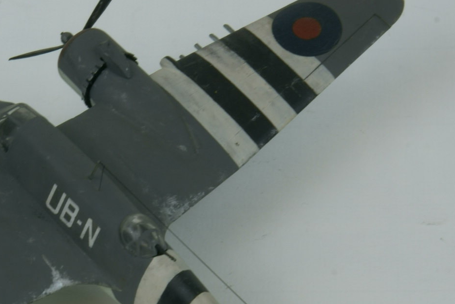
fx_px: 2338
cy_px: 239
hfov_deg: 11.1
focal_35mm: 185
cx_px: 64
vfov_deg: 7.4
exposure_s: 1.3
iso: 80
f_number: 29
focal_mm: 60
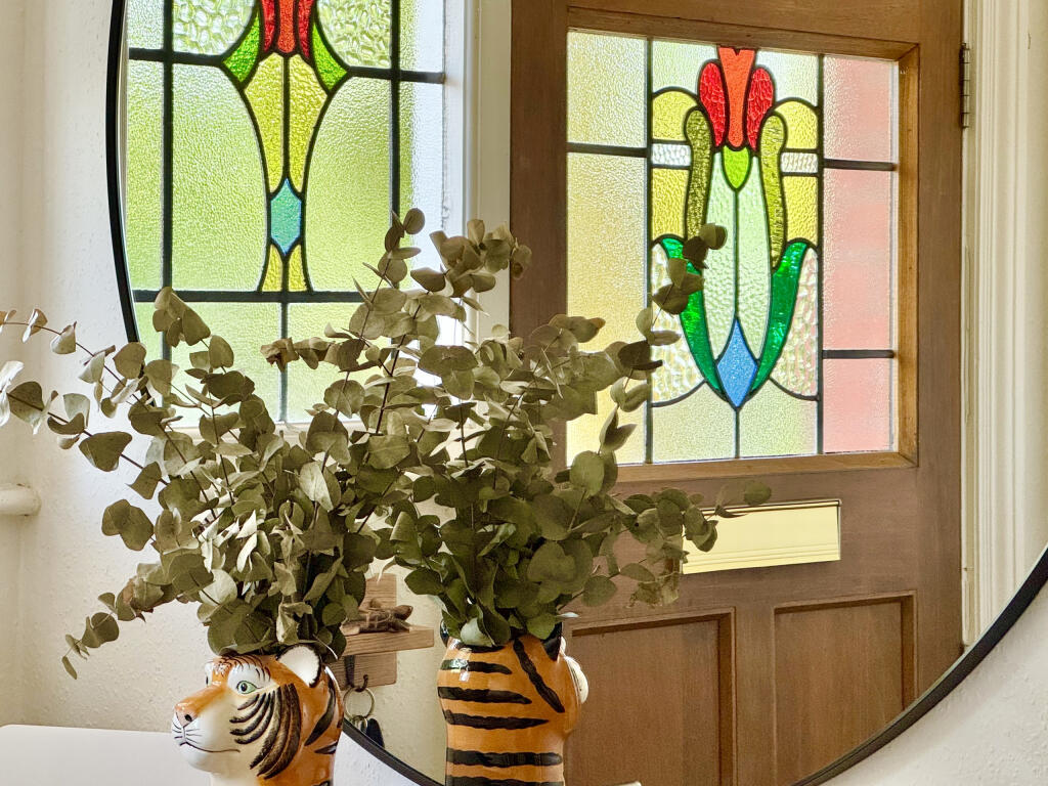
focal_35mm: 77
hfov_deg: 25.3
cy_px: 393
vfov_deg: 19.1
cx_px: 524
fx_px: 2331
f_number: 2.8
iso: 125
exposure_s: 1/99
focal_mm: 9
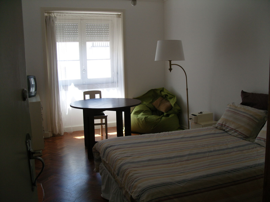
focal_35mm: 38
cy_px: 101
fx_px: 296
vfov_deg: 37.7
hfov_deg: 49.0
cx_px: 135
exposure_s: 1/100
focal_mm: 7.8
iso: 80
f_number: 2.8
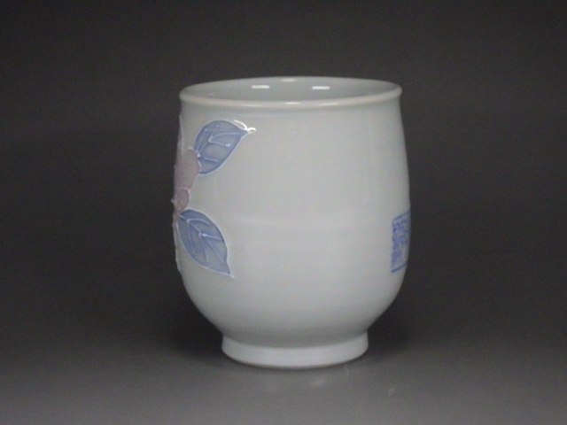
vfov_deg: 15.7
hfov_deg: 20.9
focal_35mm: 94
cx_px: 284
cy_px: 212
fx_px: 1540
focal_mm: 16.7
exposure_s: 1/80
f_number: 5
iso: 400
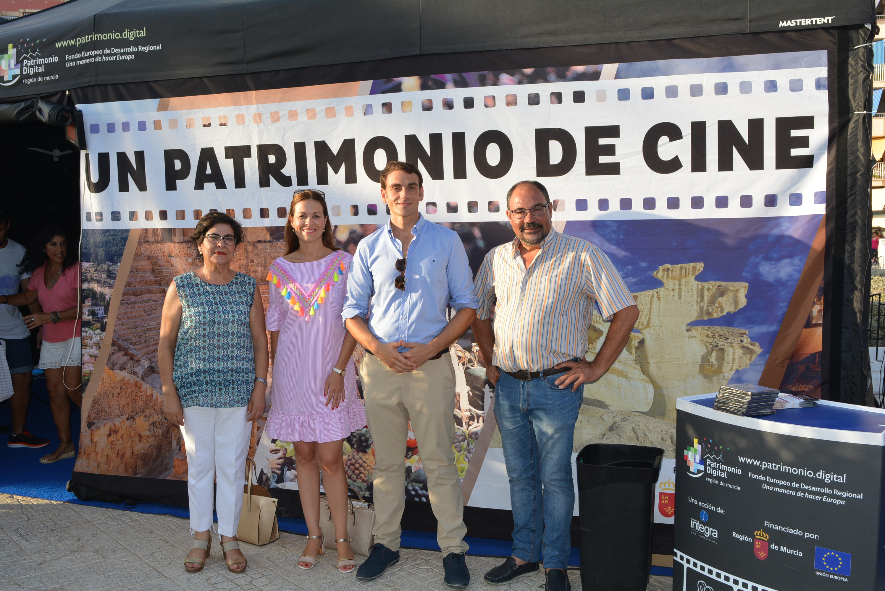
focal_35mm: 36
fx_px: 886
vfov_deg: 36.9
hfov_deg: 53.1
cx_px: 442
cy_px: 296
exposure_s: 1/200
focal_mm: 24
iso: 400
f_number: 9
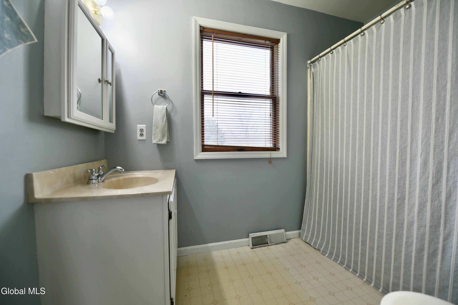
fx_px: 178
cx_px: 229
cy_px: 152
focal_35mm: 14
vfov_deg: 81.3
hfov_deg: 104.2
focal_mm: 14
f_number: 3.5
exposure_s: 1/250
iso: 800
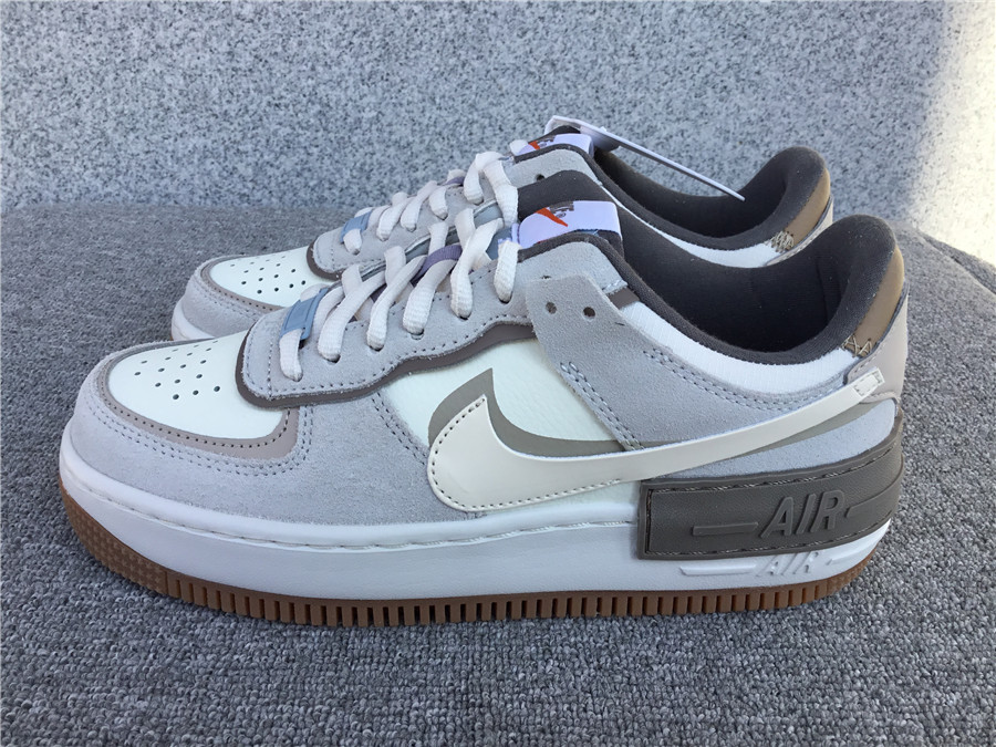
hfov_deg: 58.4
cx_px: 498
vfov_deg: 45.4
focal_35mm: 31
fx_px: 892
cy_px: 374
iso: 25
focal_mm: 3.3
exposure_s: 1/536
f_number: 2.4
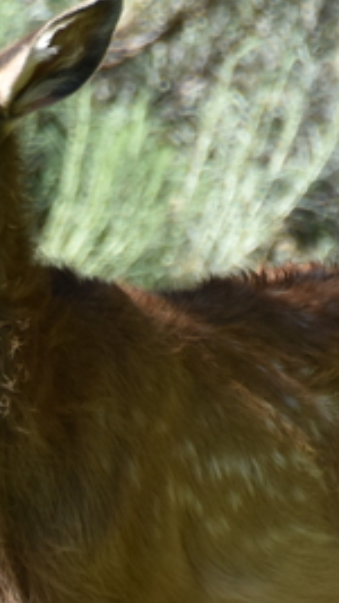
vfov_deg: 1.4
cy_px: 535
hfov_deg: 0.8
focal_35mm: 1508
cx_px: -36
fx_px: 24121
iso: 450
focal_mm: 300
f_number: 5.6
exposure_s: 1/640
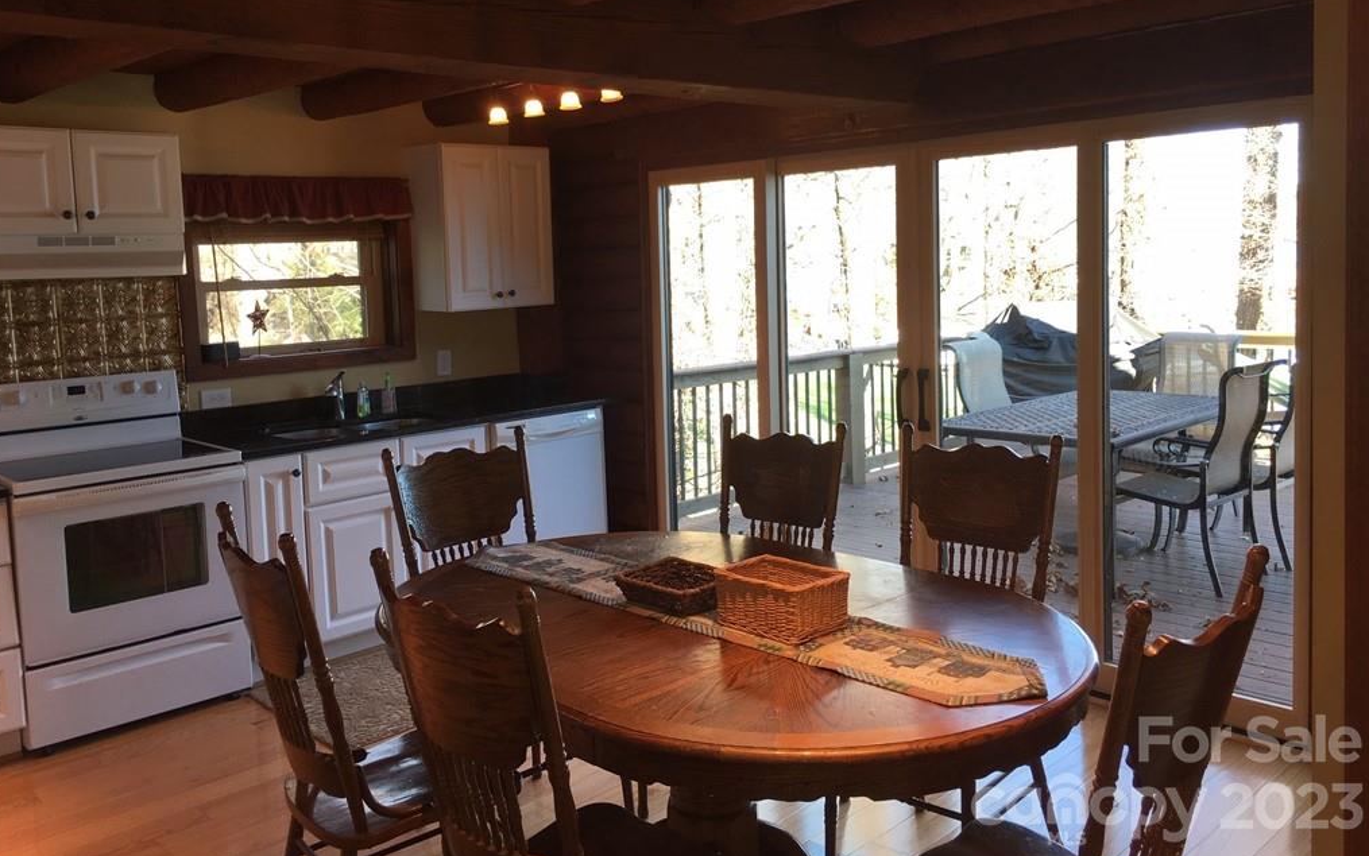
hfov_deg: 61.2
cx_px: 681
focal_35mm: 31
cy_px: 355
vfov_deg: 40.5
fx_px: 1157
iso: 25
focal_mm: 4.15
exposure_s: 1/30
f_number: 2.2
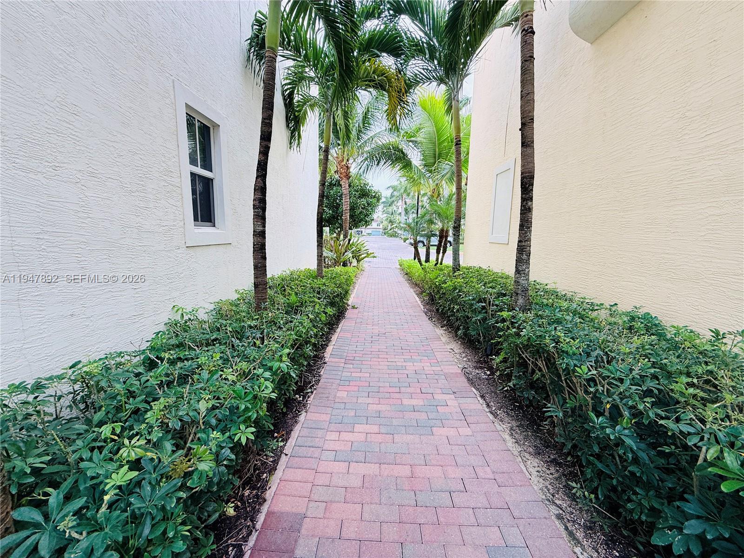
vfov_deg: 85.7
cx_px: 372
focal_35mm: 14
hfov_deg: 102.1
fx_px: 301
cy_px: 279
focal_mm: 2.22
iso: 50
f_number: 2.2
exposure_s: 1/99
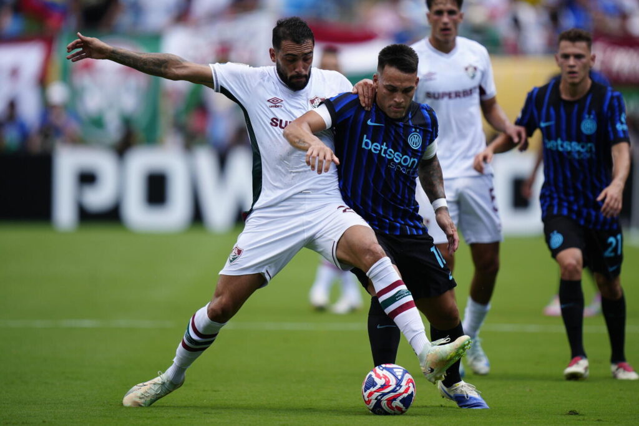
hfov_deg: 5.2
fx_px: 7101
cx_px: 320
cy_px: 213
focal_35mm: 400
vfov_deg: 3.4
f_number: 2.8
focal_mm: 400
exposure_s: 1/2000
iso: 250
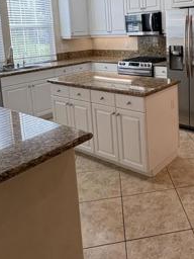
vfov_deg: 50.1
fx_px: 262
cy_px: 60
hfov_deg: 39.1
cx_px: 156
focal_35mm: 35
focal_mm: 2.22
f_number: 2.2
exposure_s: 1/120
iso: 100
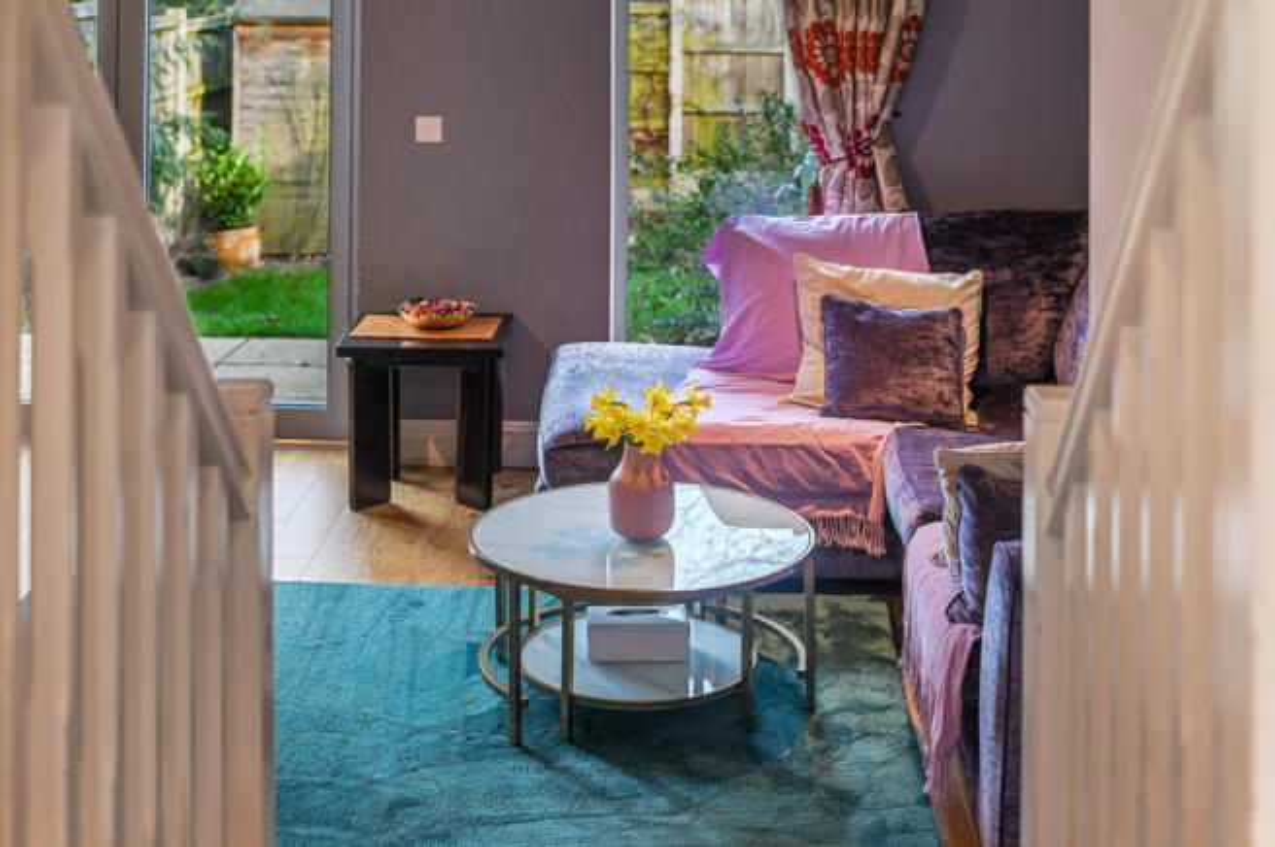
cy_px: 424
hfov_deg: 39.6
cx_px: 638
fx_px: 1769
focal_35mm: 50
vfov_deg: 26.9
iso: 400
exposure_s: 1/10
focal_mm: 50
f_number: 3.2
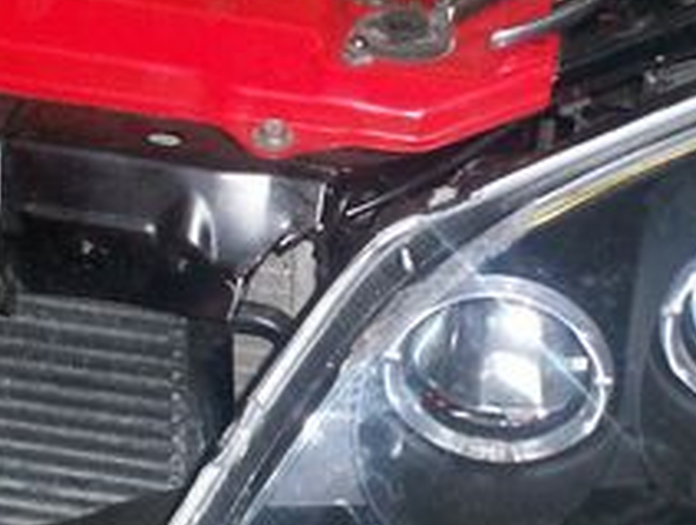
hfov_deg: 17.9
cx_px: 511
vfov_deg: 13.6
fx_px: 2195
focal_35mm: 109
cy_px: 264
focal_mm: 6
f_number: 4.5
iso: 140
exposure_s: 1/60
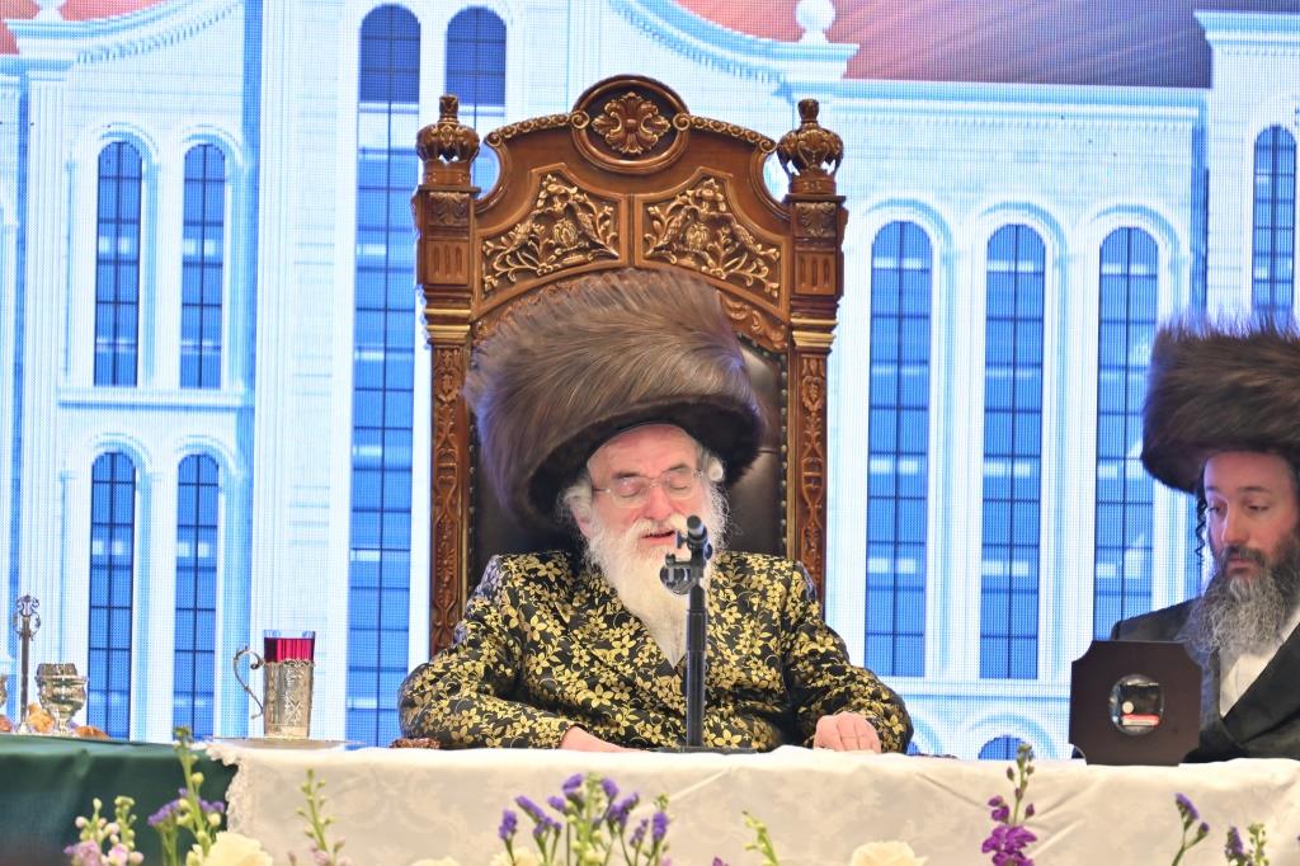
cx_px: 650
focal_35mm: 300
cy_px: 433
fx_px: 10829
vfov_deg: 4.6
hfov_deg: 6.9
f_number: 2.8
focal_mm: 200
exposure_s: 1/100
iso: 500
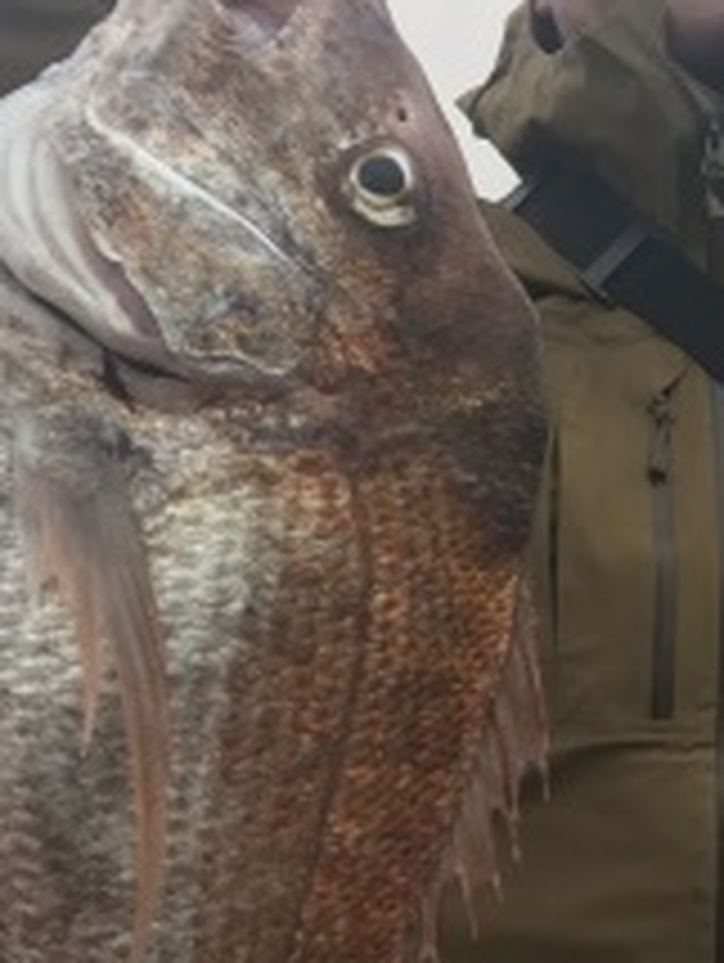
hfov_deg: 23.0
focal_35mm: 64
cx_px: 398
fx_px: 1781
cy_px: 729
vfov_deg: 29.7
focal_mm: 3.99
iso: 20
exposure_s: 1/127
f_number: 1.8
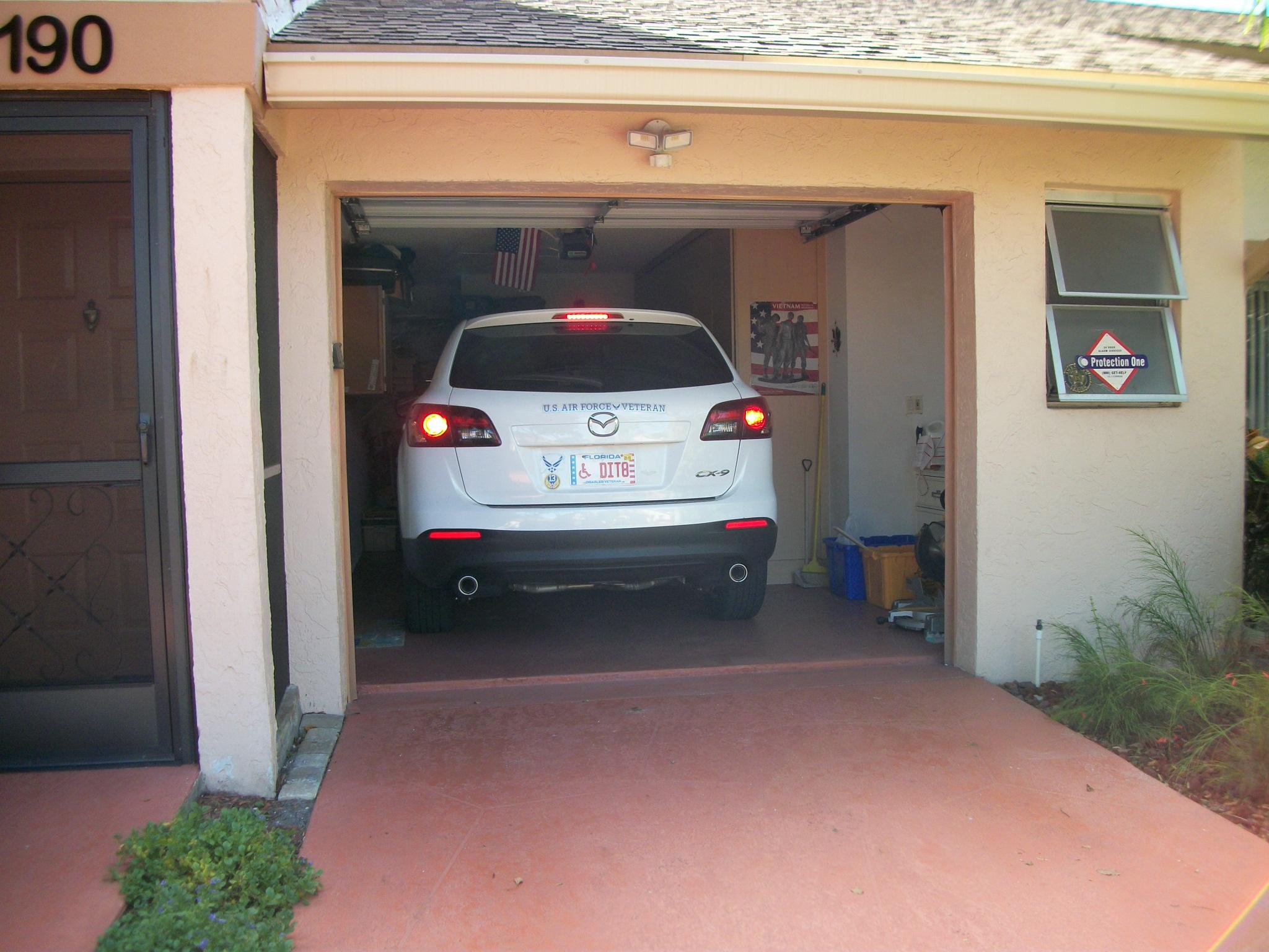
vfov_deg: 44.2
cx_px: 634
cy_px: 476
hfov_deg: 56.8
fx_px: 1173
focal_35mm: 32
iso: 80
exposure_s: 1/160
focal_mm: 5.7
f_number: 2.9
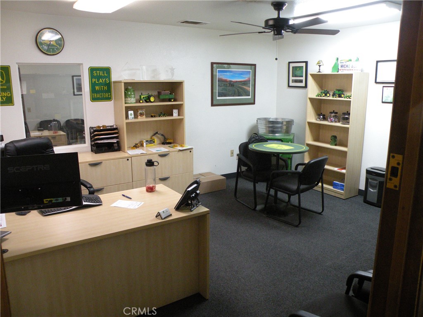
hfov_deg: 65.3
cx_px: 212
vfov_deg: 51.4
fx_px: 330
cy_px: 158
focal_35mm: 27
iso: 350
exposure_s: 1/60
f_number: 2.8
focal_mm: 4.7
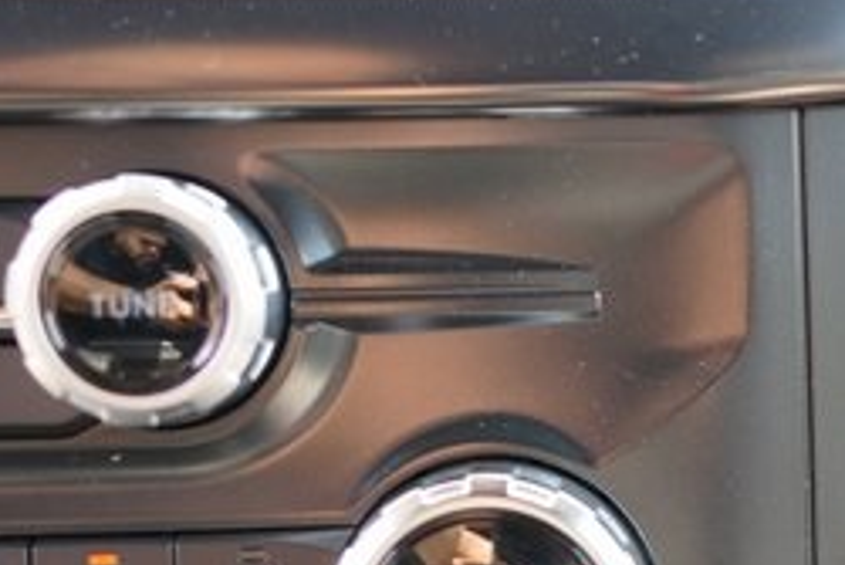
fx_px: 2161
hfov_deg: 21.2
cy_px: 570
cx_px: 886
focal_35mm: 92
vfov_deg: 14.6
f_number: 4
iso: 320
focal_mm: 36
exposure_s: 1/60
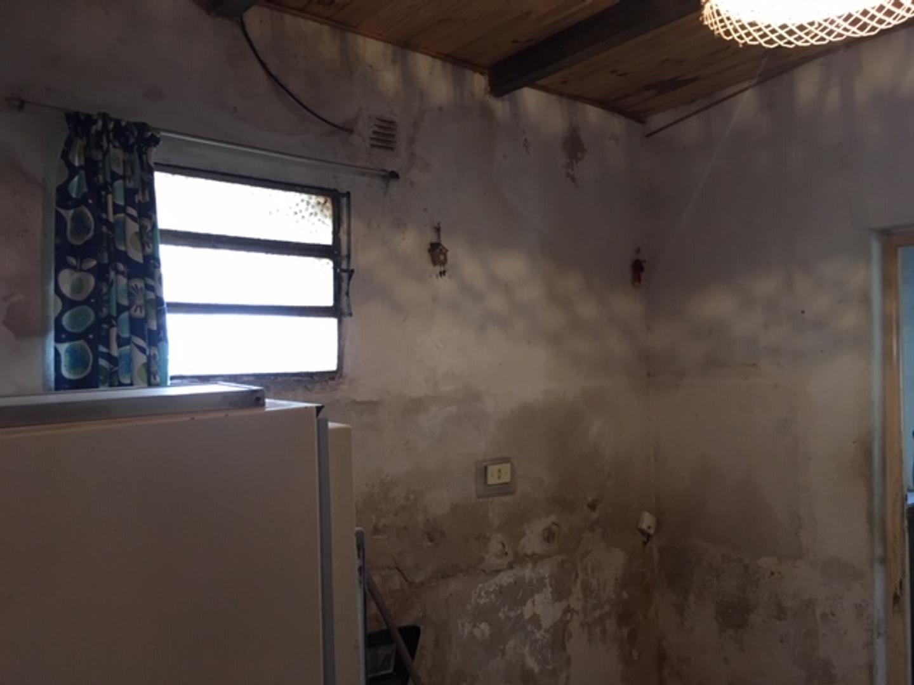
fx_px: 766
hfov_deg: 61.7
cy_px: 342
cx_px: 457
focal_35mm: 29
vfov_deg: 48.2
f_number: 2.2
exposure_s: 1/33
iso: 250
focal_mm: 4.15
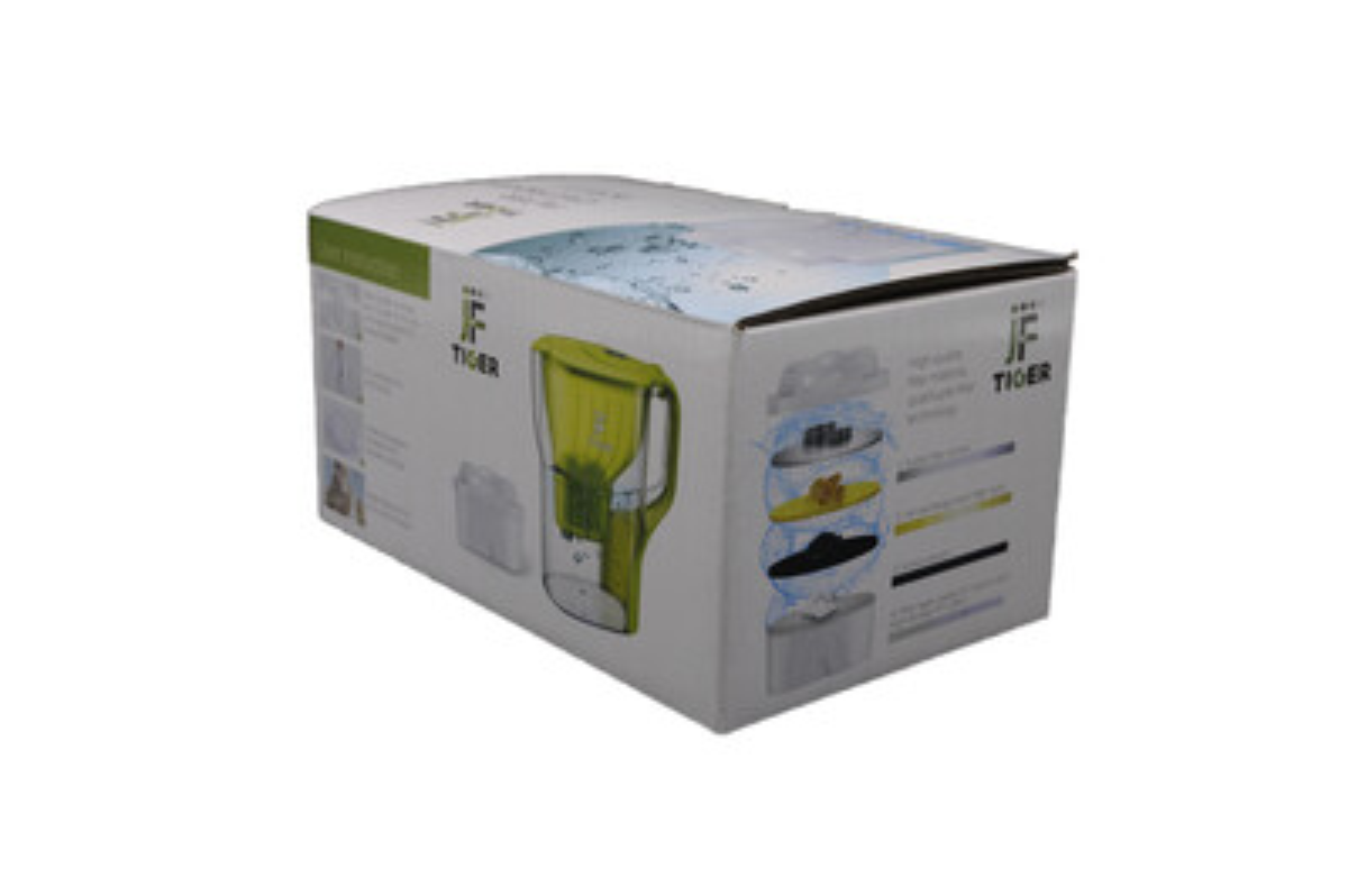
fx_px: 1796
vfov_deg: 28.0
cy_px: 448
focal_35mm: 48
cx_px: 674
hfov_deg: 41.1
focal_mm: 32
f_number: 5.6
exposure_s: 1/50
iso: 160
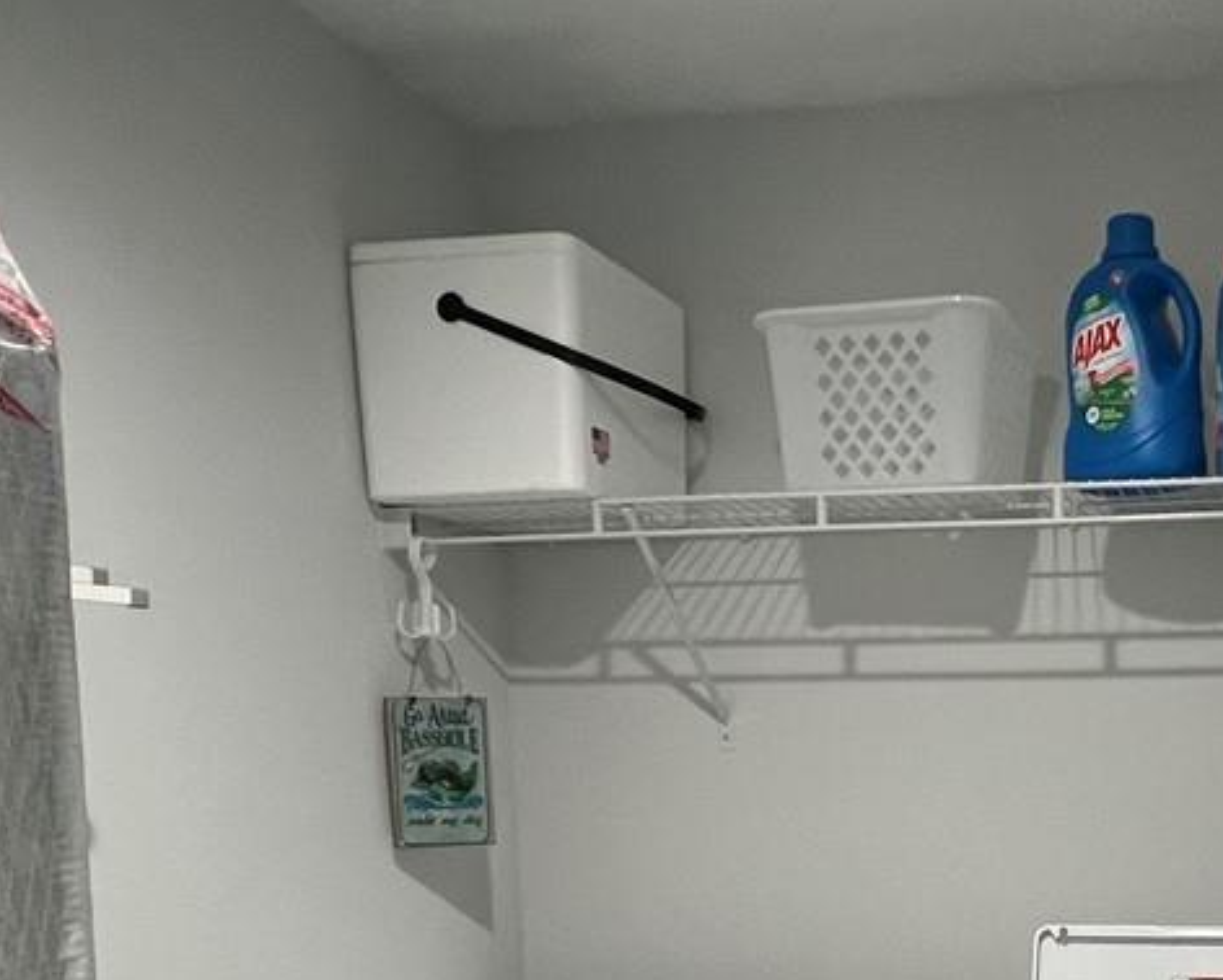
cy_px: 1014
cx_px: 1068
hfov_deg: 40.1
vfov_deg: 31.8
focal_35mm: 43
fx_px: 1557
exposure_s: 1/60
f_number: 1.8
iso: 160
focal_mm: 1.57
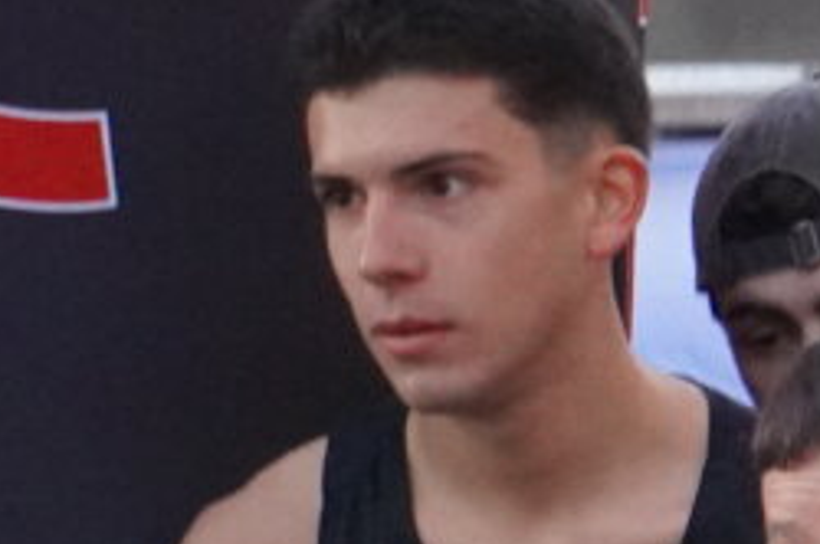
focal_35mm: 923
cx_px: 1916
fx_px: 20996
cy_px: 886
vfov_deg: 1.5
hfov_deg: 2.2
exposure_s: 1/100
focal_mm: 120
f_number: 5.6
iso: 6400
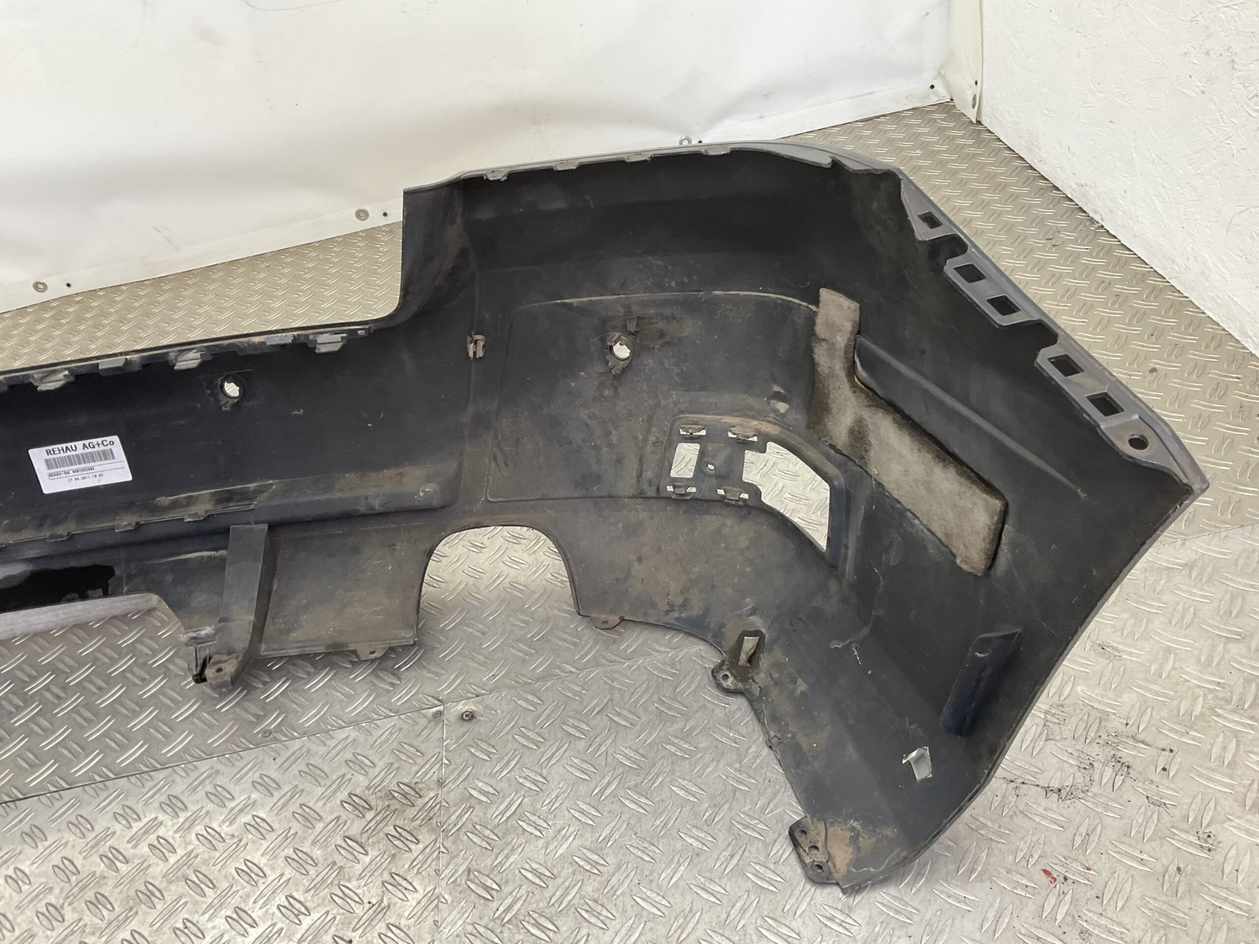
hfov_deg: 61.7
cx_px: 630
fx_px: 1055
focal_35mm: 29
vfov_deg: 48.2
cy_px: 472
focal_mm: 3
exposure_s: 1/120
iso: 40
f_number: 1.8
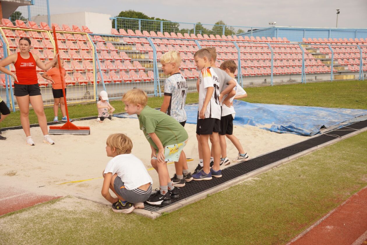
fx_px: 453
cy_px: 122
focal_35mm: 44
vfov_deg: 30.3
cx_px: 184
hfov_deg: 44.1
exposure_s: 1/400
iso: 100
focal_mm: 29.6
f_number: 5.6
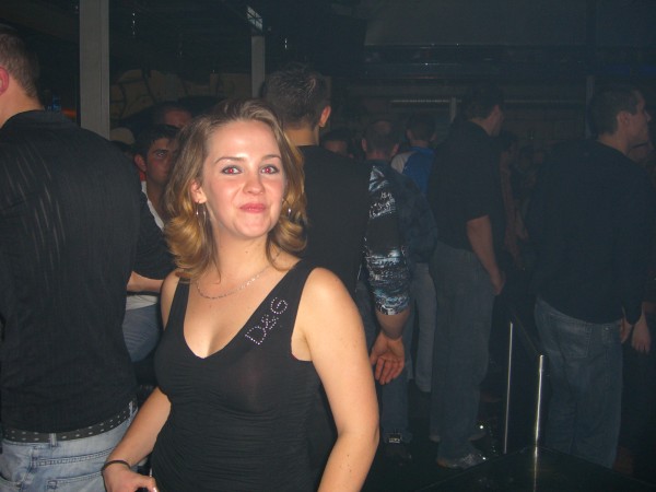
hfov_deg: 49.0
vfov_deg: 37.7
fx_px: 720
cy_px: 246
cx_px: 328
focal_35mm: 38
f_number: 2.8
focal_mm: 7.9
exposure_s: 1/60
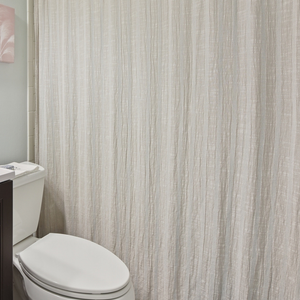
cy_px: 94
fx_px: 275
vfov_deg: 55.8
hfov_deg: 53.1
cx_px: 55
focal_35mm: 28
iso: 400
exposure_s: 1/25
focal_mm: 14
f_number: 8
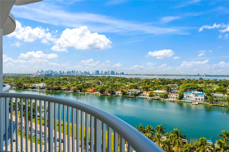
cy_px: 76
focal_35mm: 24
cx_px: 114
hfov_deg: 73.8
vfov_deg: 53.1
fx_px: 153
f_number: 8
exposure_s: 1/1000
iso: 320
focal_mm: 24
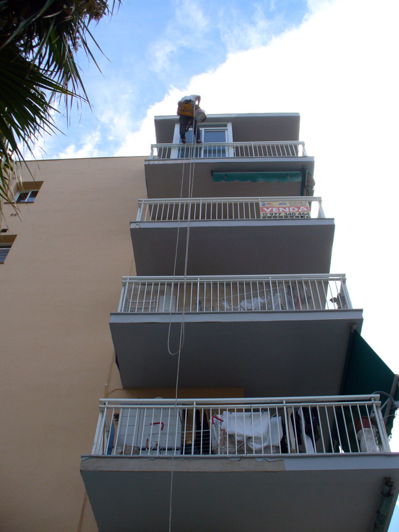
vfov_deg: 50.1
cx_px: 200
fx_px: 569
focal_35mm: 37
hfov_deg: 38.7
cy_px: 266
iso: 80
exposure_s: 1/200
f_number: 5.6
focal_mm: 6.1
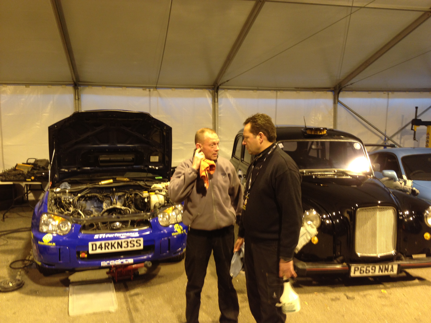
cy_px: 162
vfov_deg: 40.7
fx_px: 436
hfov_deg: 52.6
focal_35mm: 35
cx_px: 216
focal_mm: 4.28
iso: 100
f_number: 2.4
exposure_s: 1/20
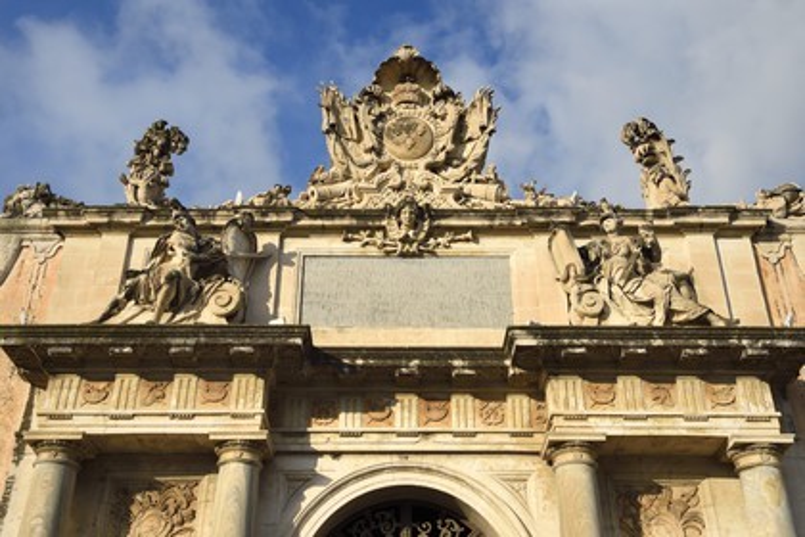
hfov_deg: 44.5
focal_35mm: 44
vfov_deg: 30.5
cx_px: 402
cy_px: 268
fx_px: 984
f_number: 14
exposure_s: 1/250
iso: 200
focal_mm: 44
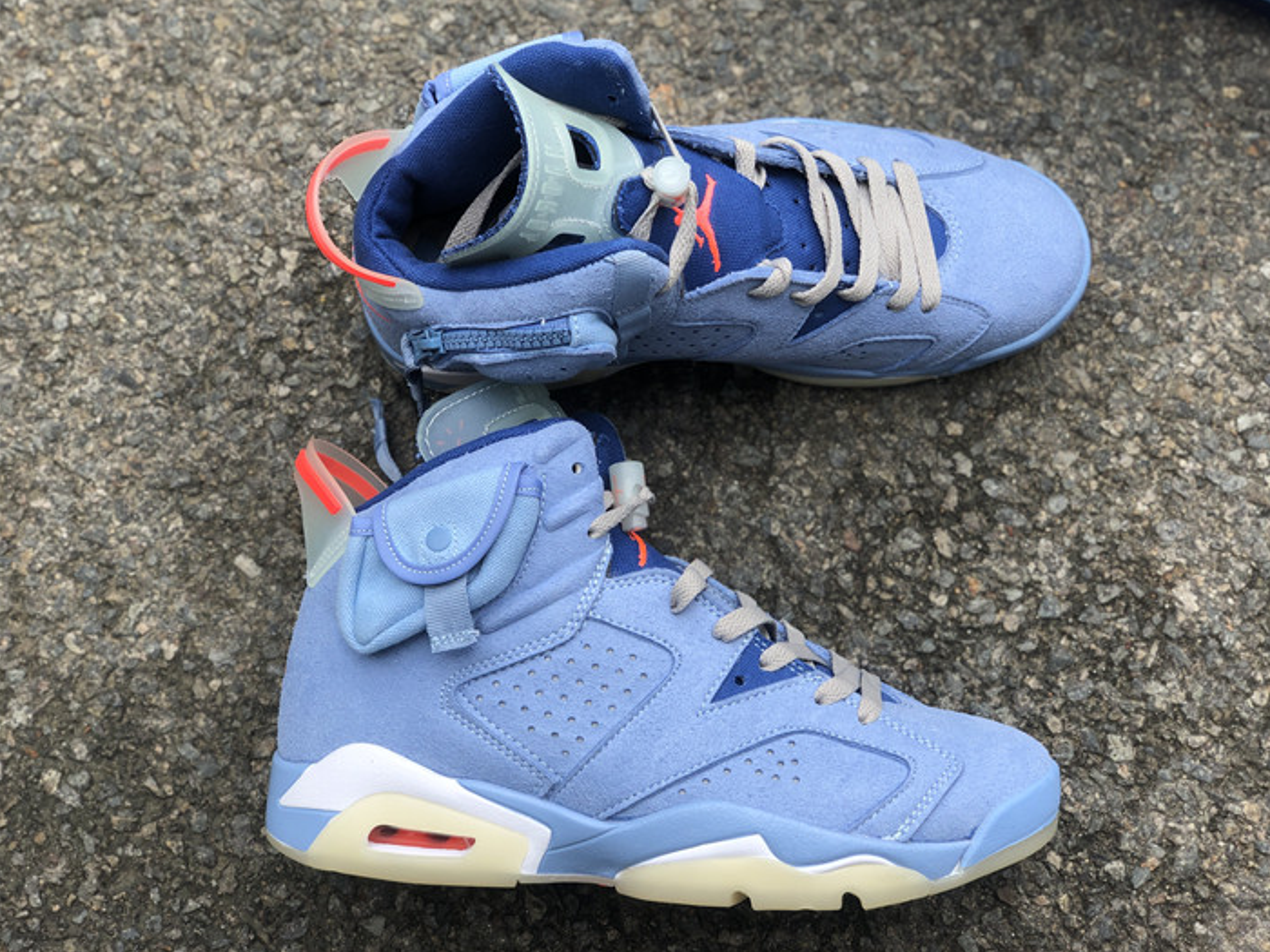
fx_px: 2018
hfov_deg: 34.9
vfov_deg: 26.6
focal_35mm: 55
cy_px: 471
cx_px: 668
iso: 16
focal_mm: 6
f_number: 2.4
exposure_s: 1/457
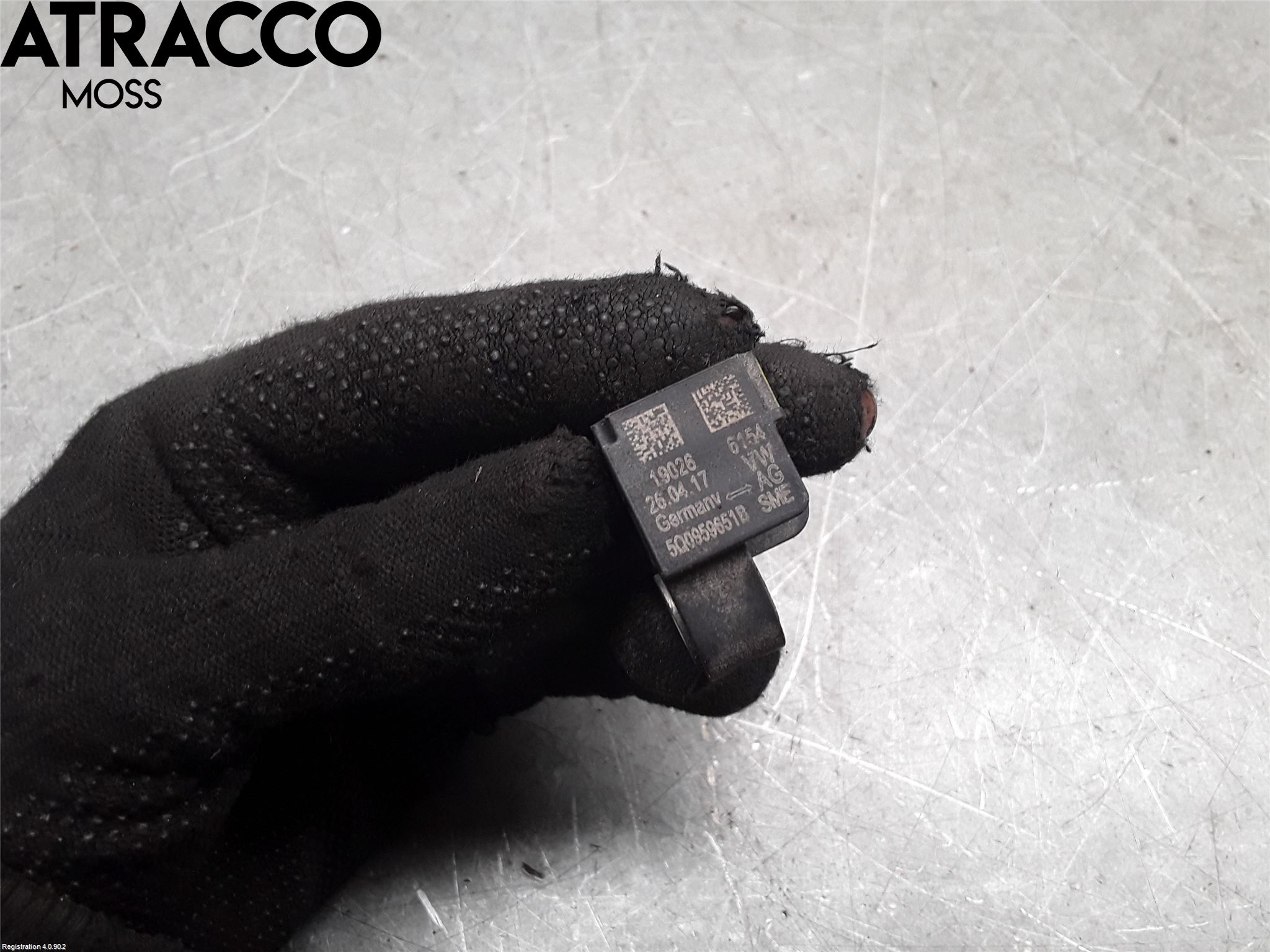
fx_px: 1027
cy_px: 476
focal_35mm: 28
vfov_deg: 49.7
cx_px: 635
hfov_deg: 63.4
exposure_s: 1/50
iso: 50
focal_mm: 2.91
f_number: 1.9
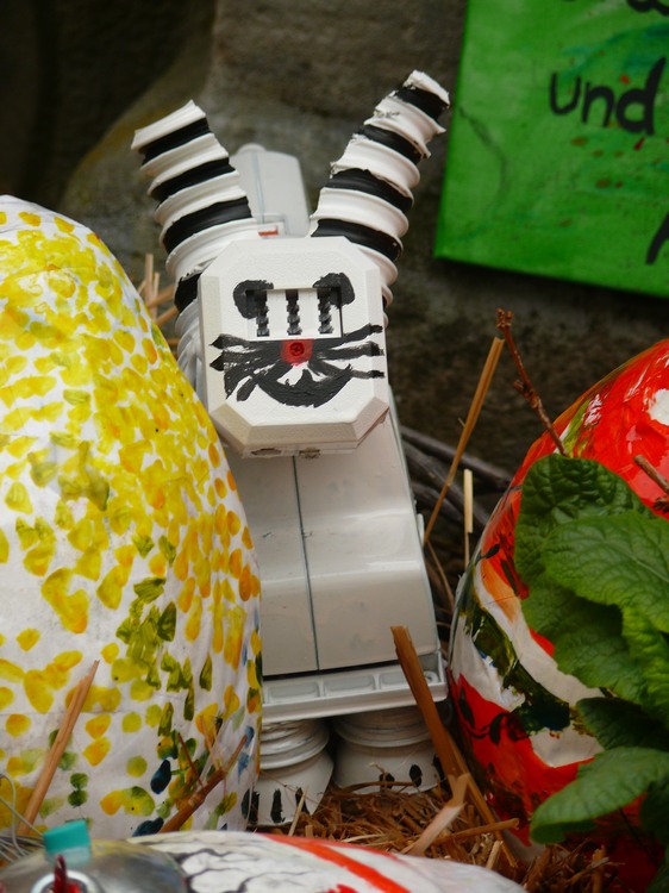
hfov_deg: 8.2
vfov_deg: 10.9
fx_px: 4693
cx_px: 334
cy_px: 446
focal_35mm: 182
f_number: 3.6
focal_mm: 38.5
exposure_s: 1/50
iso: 100
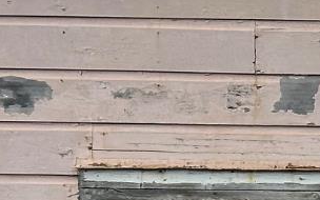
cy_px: 336
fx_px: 2189
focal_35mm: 251
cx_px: 721
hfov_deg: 7.8
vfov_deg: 5.2
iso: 64
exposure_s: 1/3058
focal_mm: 6.86
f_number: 1.78
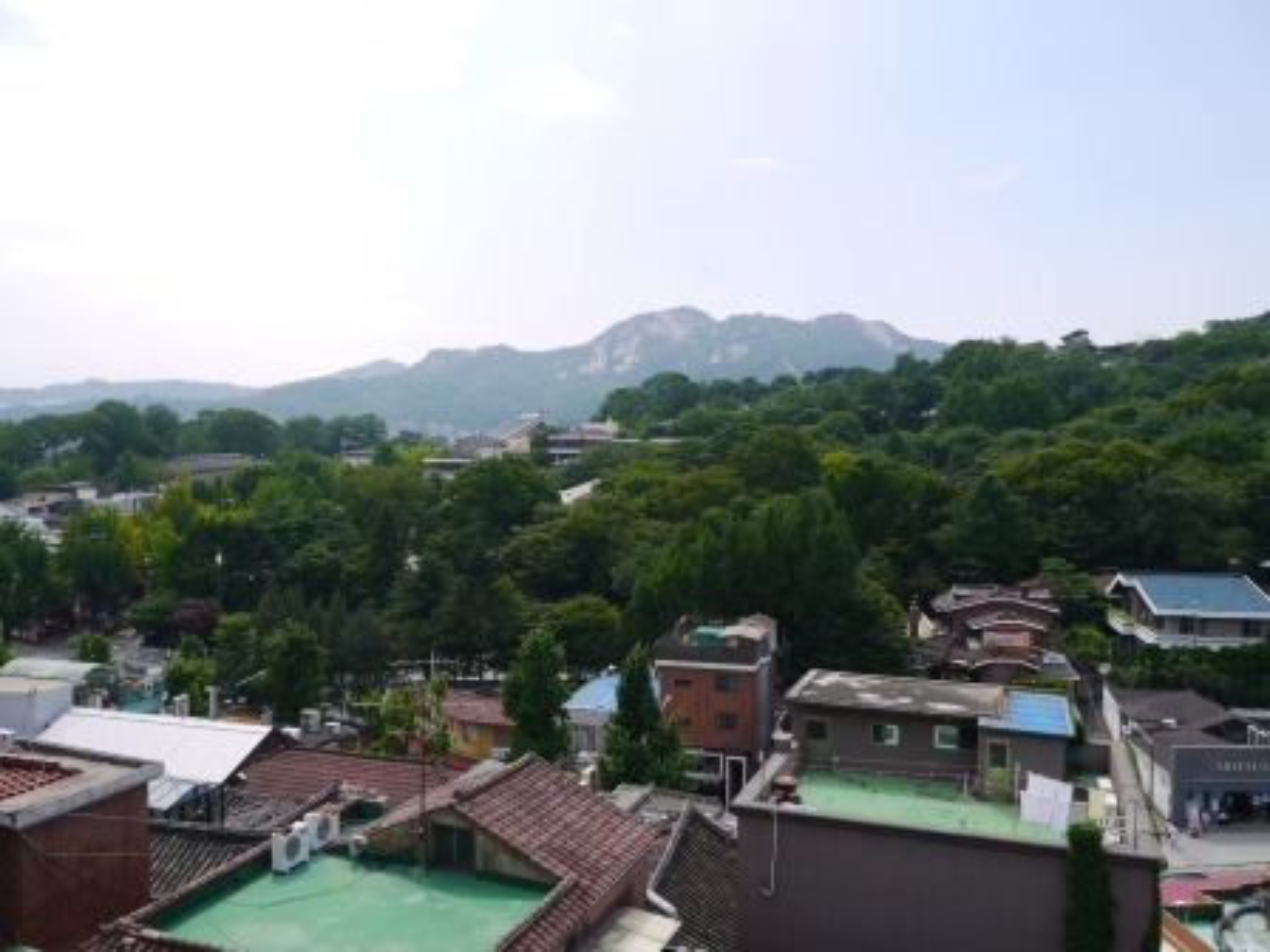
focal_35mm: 28
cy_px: 476
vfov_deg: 49.7
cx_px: 635
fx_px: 1027
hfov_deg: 63.4
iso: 160
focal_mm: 14
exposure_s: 1/500
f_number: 7.1
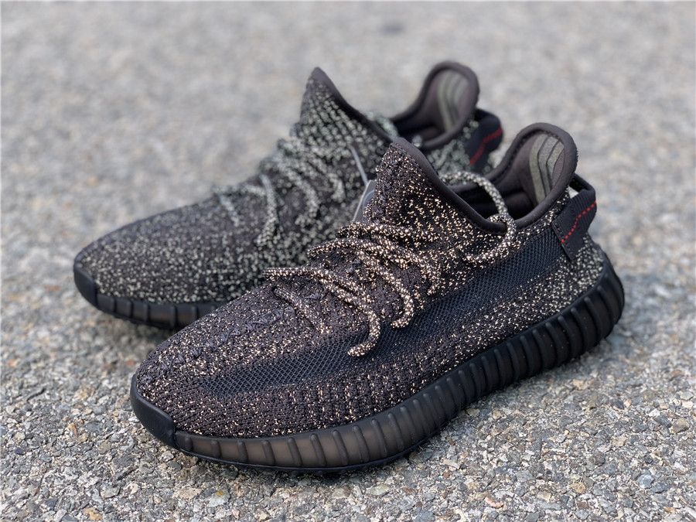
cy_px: 261
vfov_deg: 28.0
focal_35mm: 52
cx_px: 348
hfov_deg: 36.8
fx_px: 1046
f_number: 2.4
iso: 16
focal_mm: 6
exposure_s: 1/727
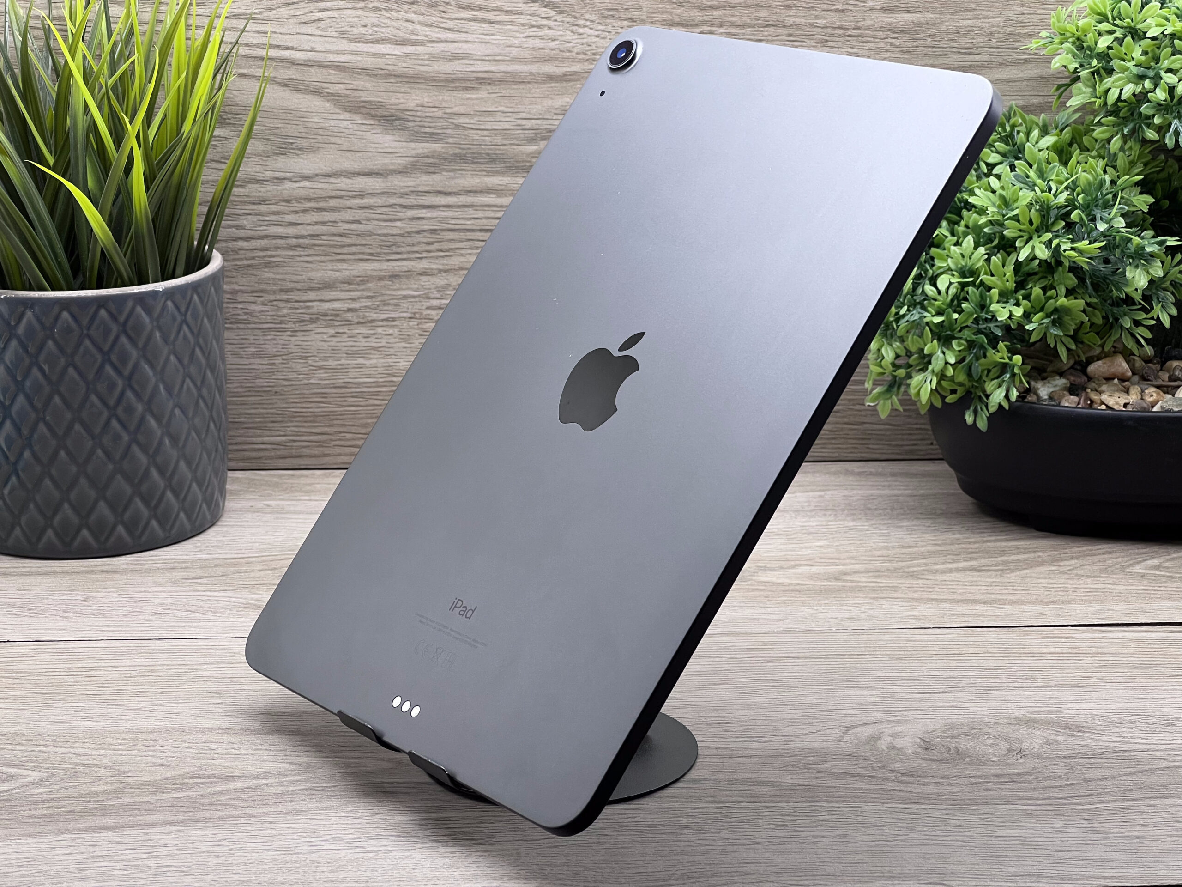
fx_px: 2629
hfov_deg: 25.3
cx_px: 591
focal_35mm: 77
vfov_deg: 19.1
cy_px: 444
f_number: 2.8
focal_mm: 9
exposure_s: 1/100
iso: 80
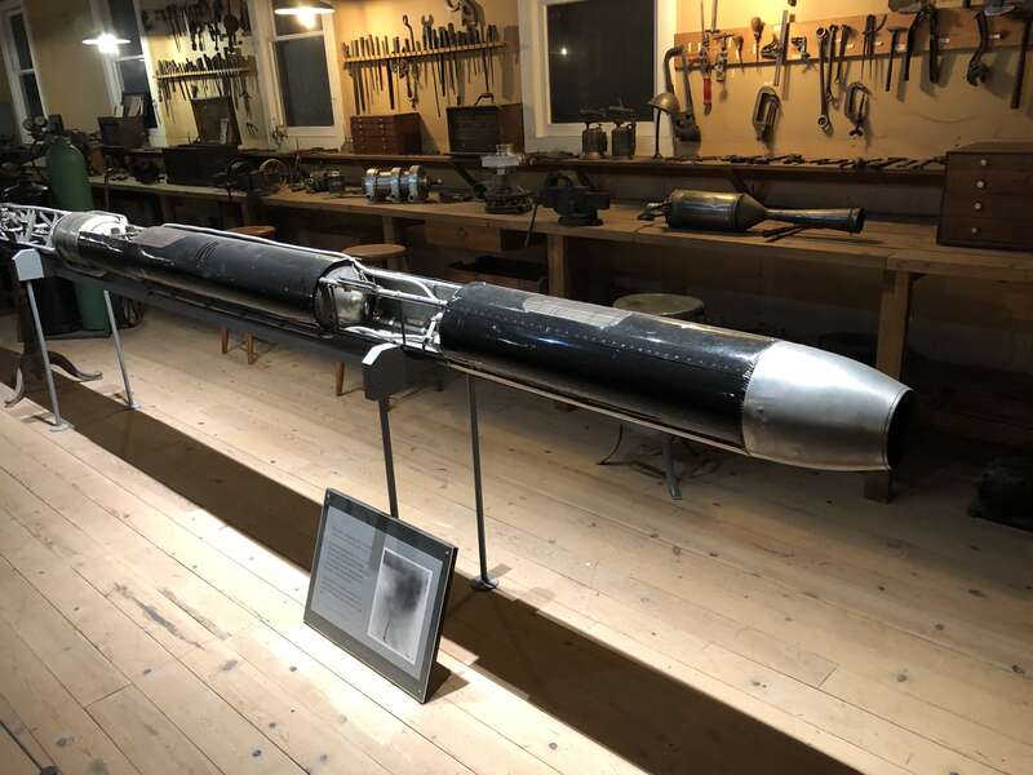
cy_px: 388
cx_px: 516
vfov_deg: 49.7
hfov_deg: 63.4
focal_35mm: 28
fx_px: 836
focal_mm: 3.99
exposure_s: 1/12
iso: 100
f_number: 1.8
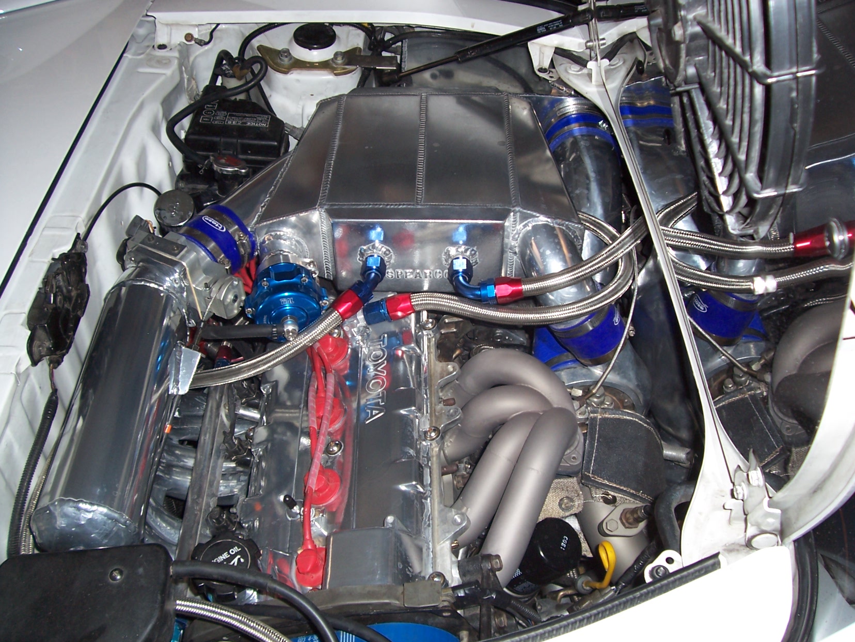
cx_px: 428
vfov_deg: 41.8
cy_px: 321
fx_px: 840
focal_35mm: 34
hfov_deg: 54.0
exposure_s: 1/60
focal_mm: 5.6
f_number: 2.7
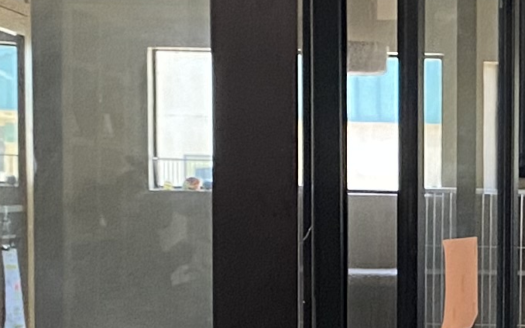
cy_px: 392
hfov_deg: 12.4
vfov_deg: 7.9
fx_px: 2345
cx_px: 687
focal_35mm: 164
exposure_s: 1/60
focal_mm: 4.25
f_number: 1.8
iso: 125
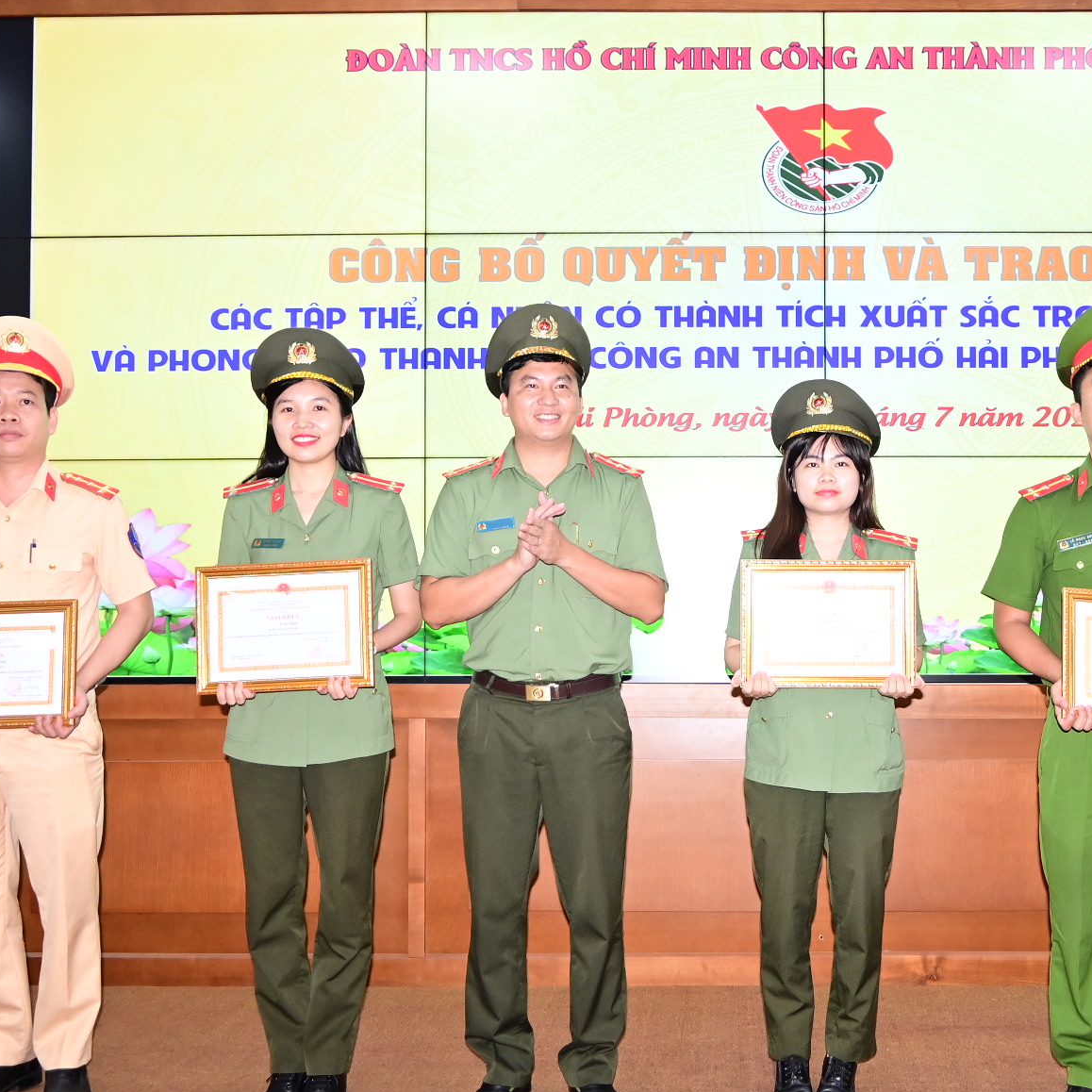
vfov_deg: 42.8
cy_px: 575
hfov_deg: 42.3
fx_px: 1392
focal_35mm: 39
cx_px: 718
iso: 1250
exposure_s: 1/200
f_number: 3.5
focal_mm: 18
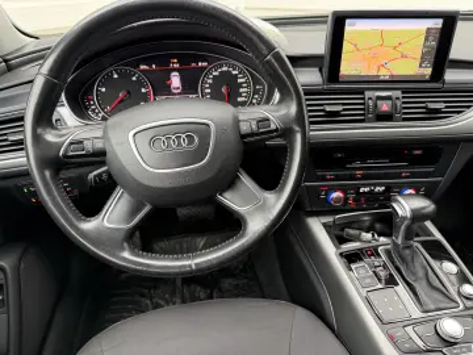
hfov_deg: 71.6
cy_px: 178
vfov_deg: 56.8
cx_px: 236
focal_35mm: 24
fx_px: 328
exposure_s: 1/60
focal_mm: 6.76
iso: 250
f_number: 1.78
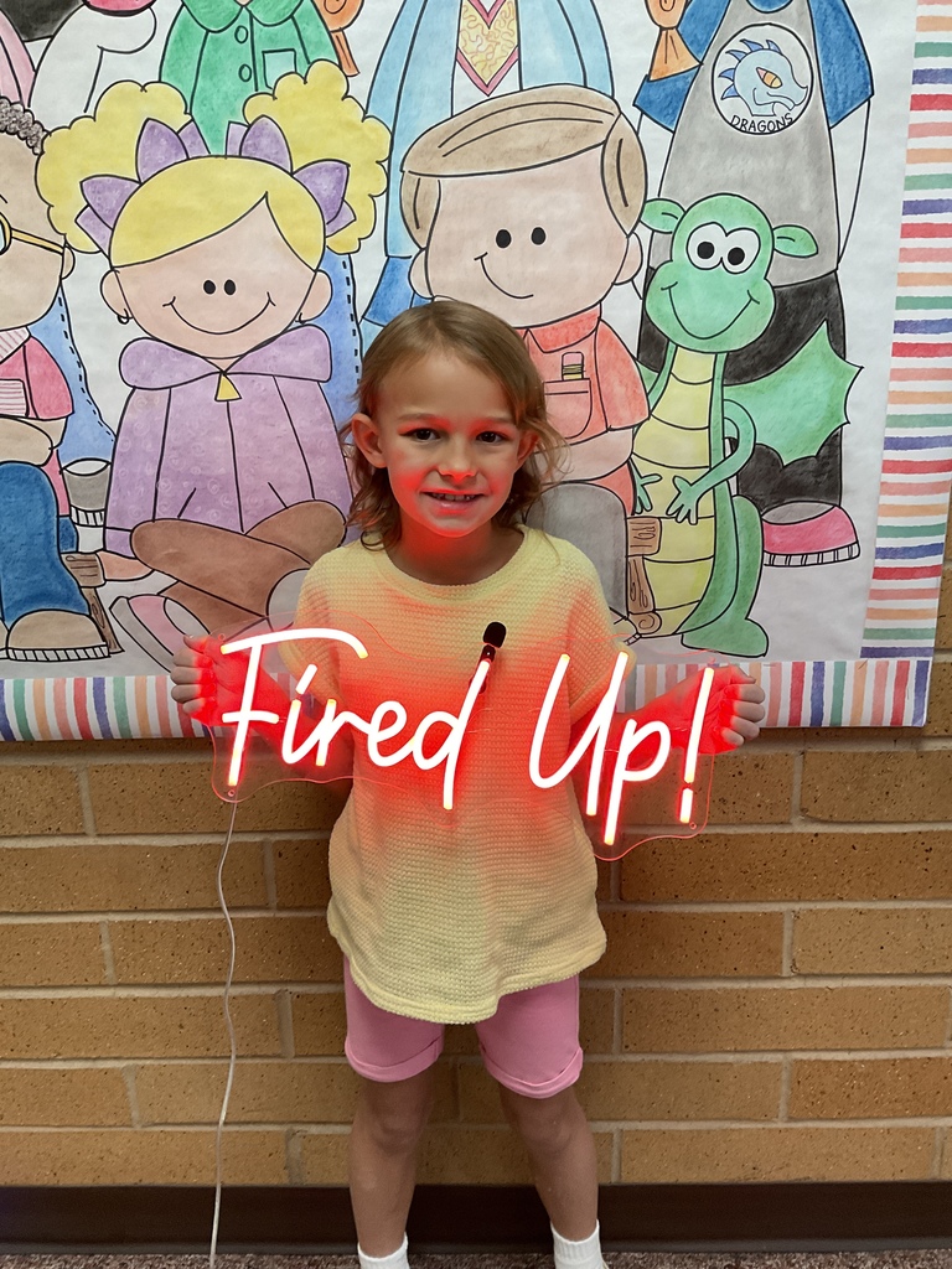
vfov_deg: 61.7
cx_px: 476
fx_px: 1063
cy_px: 634
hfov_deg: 48.2
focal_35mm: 29
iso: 125
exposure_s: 1/60
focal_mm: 3
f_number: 1.8
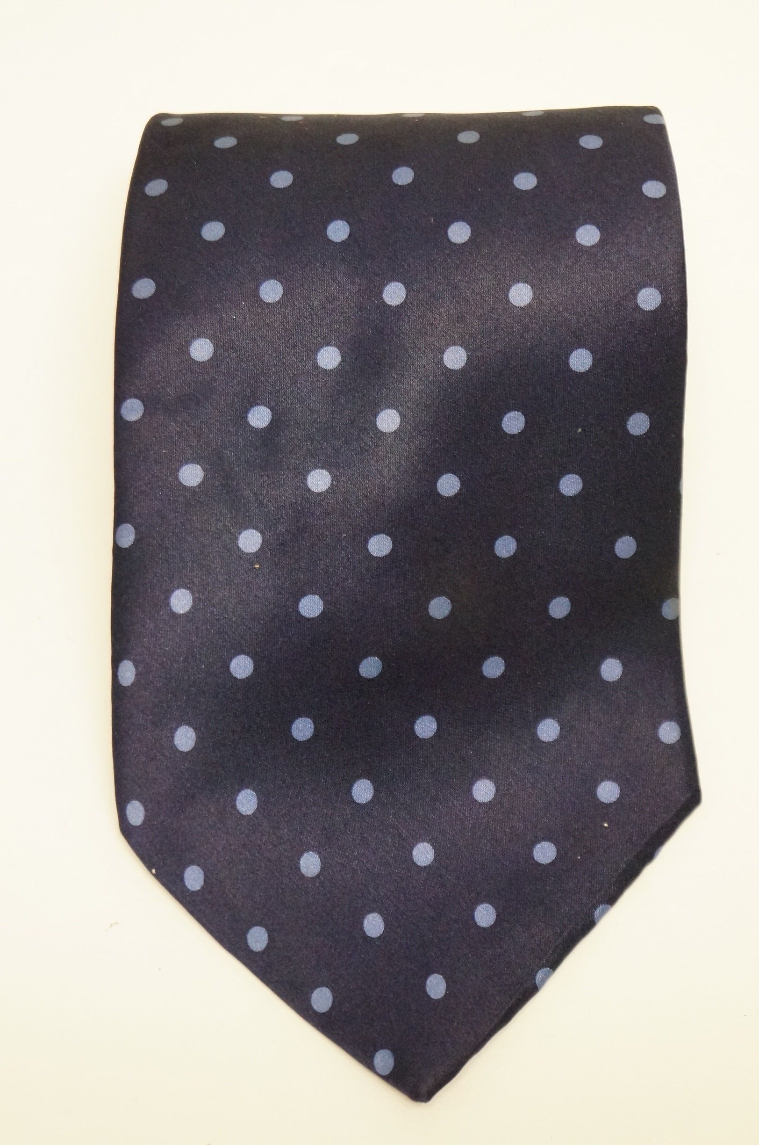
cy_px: 572
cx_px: 380
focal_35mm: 82
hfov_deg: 16.5
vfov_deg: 24.7
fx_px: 2618
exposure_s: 1/100
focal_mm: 55
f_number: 5.6
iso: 3200
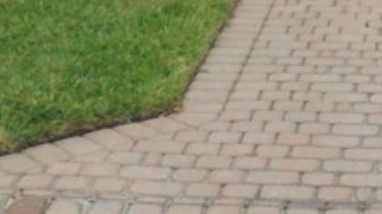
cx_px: 411
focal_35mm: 129
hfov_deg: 16.2
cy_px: -333
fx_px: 1305
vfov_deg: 8.4
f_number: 3.5
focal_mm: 4.6
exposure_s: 1/640
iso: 100
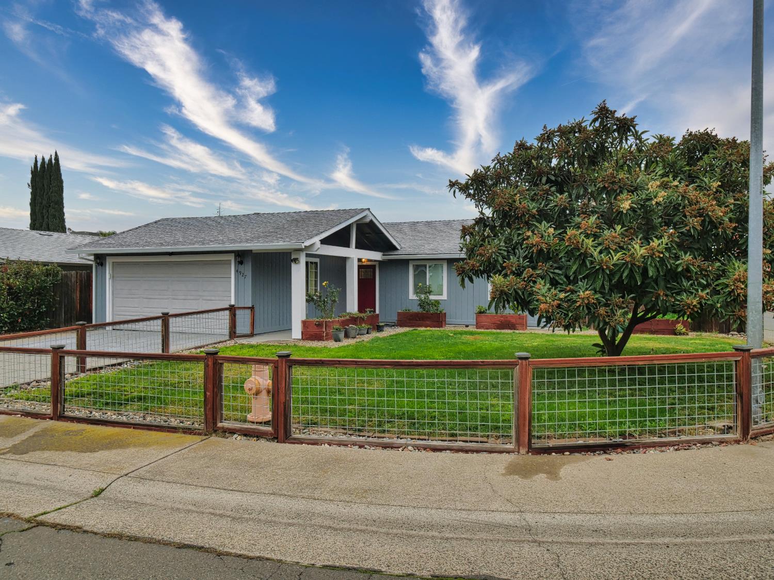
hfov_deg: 71.6
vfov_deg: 56.8
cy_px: 290
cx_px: 387
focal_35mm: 24
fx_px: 537
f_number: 5.6
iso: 250
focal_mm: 12
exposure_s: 1/200
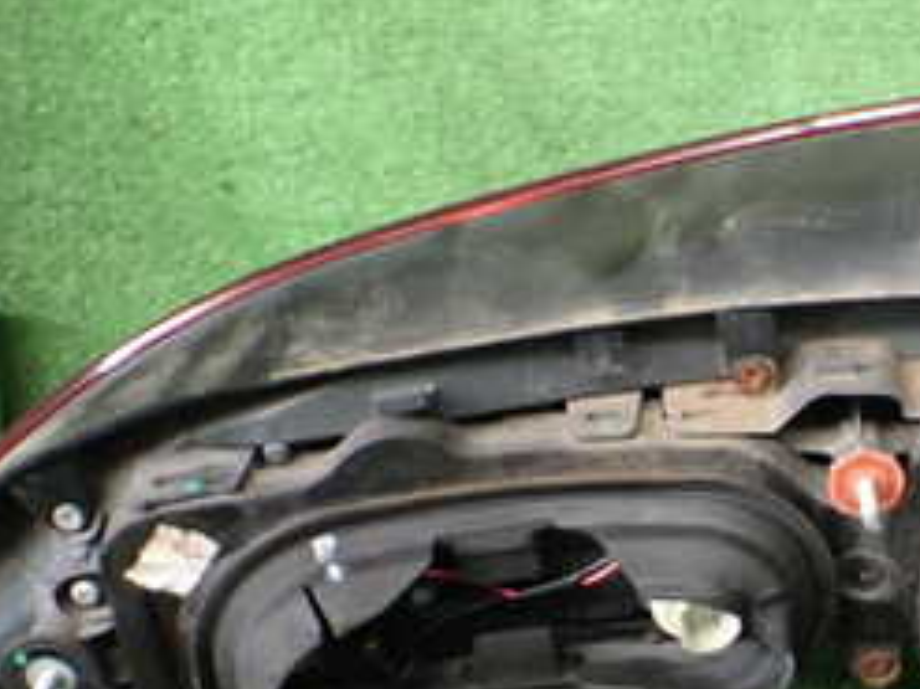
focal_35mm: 73
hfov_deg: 25.8
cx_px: 846
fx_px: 1939
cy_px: 354
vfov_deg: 20.1
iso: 800
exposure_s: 1/100
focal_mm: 5.4
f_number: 2.3
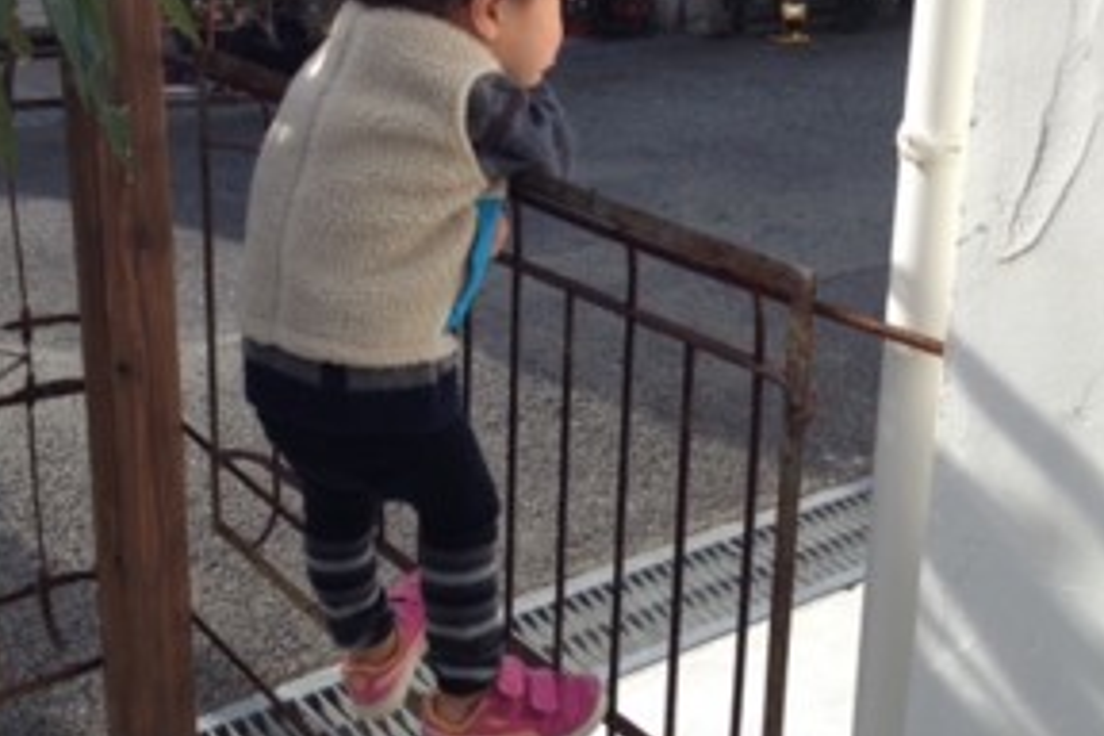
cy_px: 253
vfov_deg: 23.7
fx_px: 1748
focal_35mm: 57
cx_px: 452
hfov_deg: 35.0
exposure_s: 1/620
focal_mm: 4.28
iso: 50
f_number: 2.4
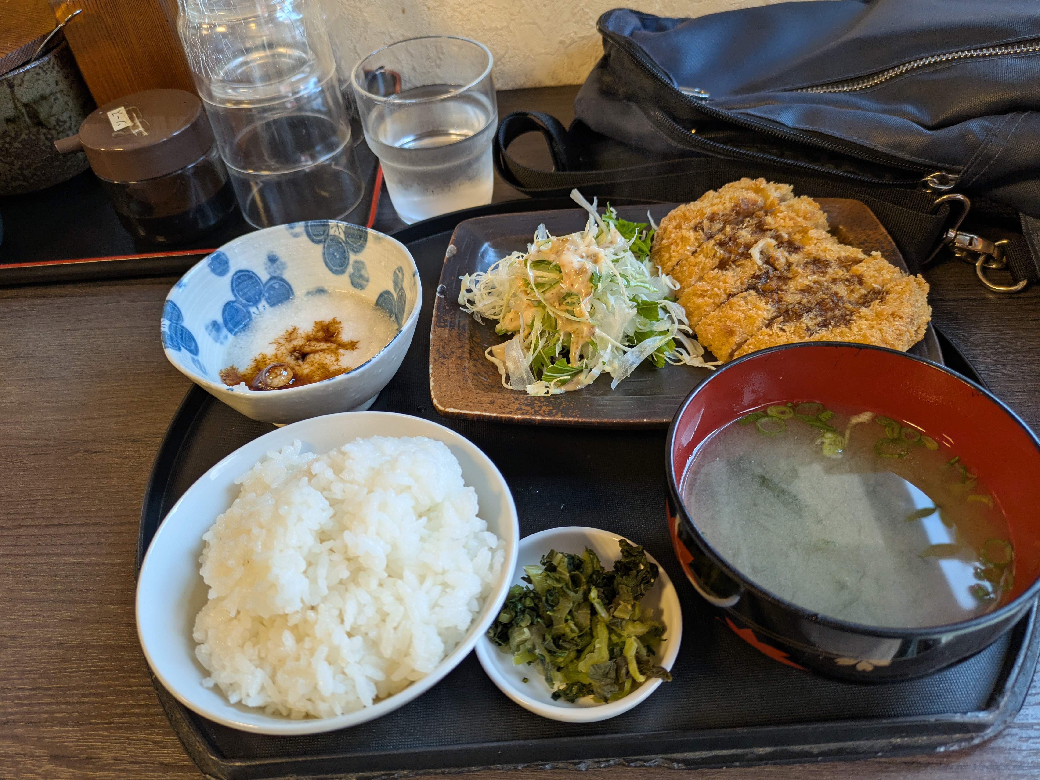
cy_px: 383
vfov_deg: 53.1
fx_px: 781
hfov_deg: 67.3
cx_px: 500
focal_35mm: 26
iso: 194
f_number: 1.89
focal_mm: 5.43
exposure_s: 1/120
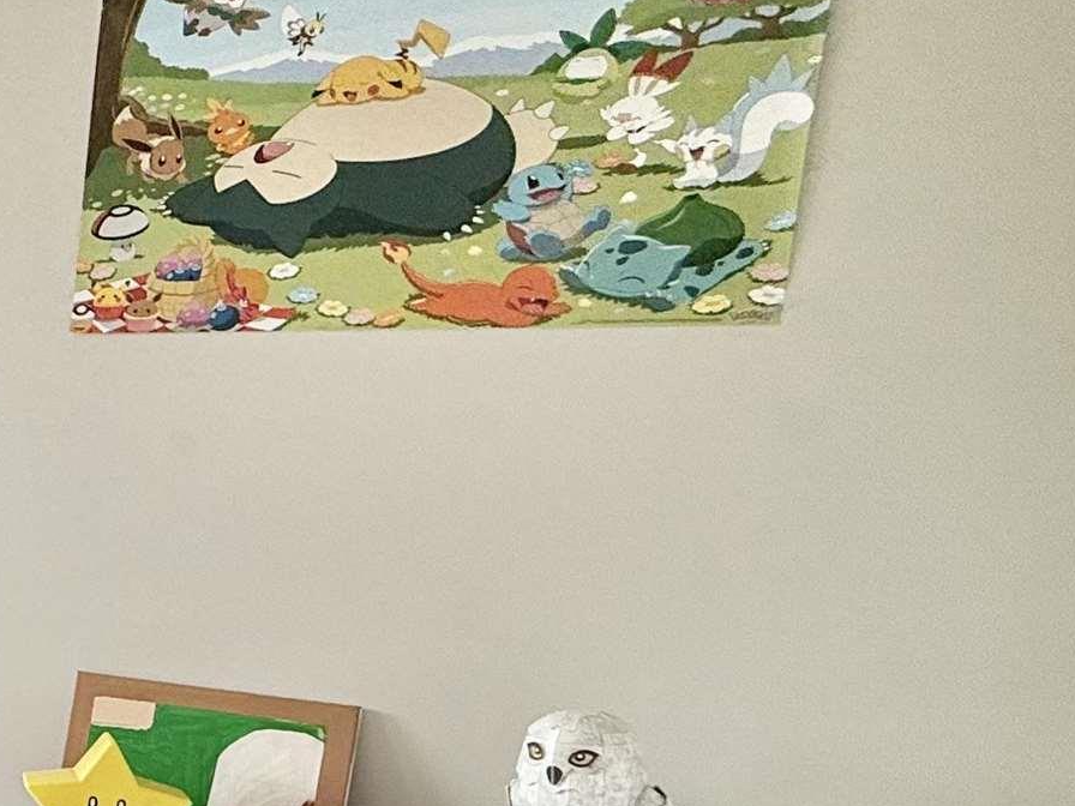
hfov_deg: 25.3
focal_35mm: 48
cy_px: 609
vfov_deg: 29.8
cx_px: -668
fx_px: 1491
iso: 64
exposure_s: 1/301
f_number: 2.2
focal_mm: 2.22
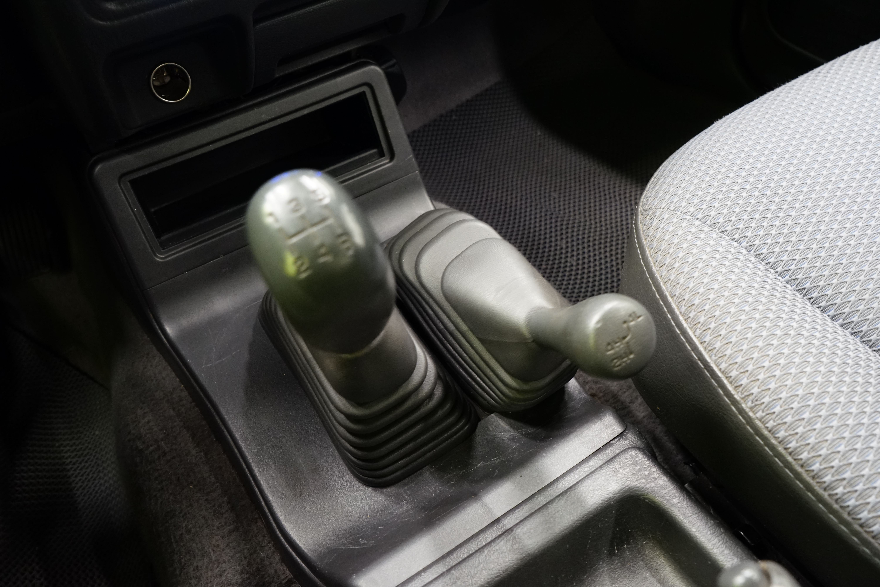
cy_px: 294
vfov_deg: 46.4
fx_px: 684
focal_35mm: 28
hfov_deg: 65.5
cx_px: 440
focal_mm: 28
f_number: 8
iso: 2000
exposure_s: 1/8
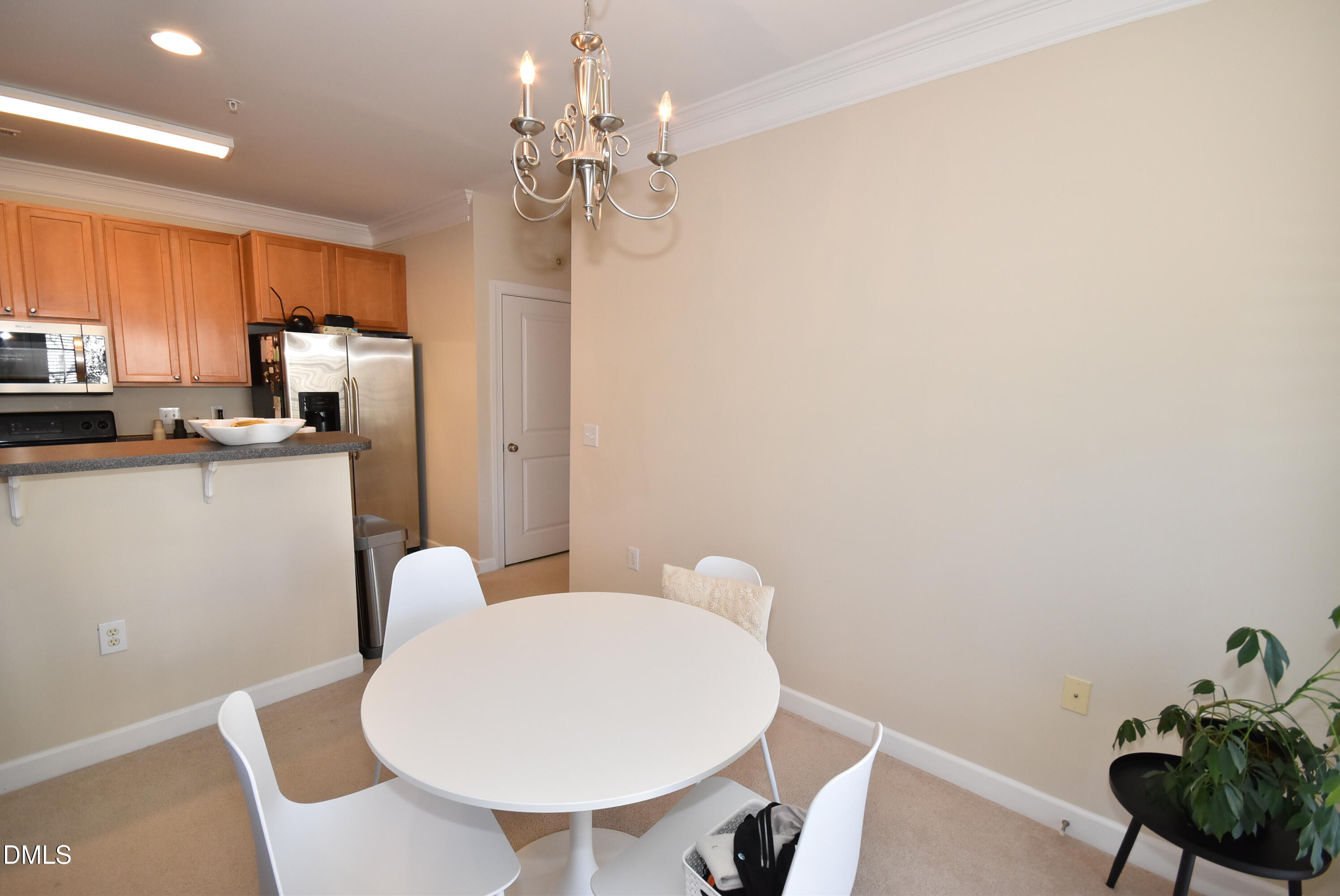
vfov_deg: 77.4
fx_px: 559
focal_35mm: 15
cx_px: 670
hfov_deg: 100.3
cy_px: 448
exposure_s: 1/60
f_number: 8
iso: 900
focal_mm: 10
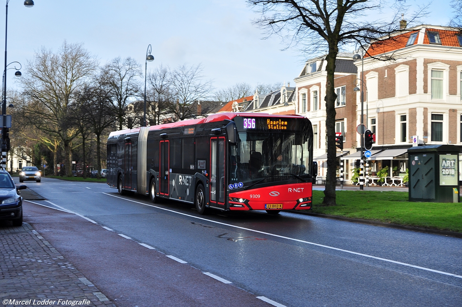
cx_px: 231
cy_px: 154
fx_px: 769
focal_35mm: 60
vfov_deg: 22.6
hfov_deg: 33.4
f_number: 8
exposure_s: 1/160
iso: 200
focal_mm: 40
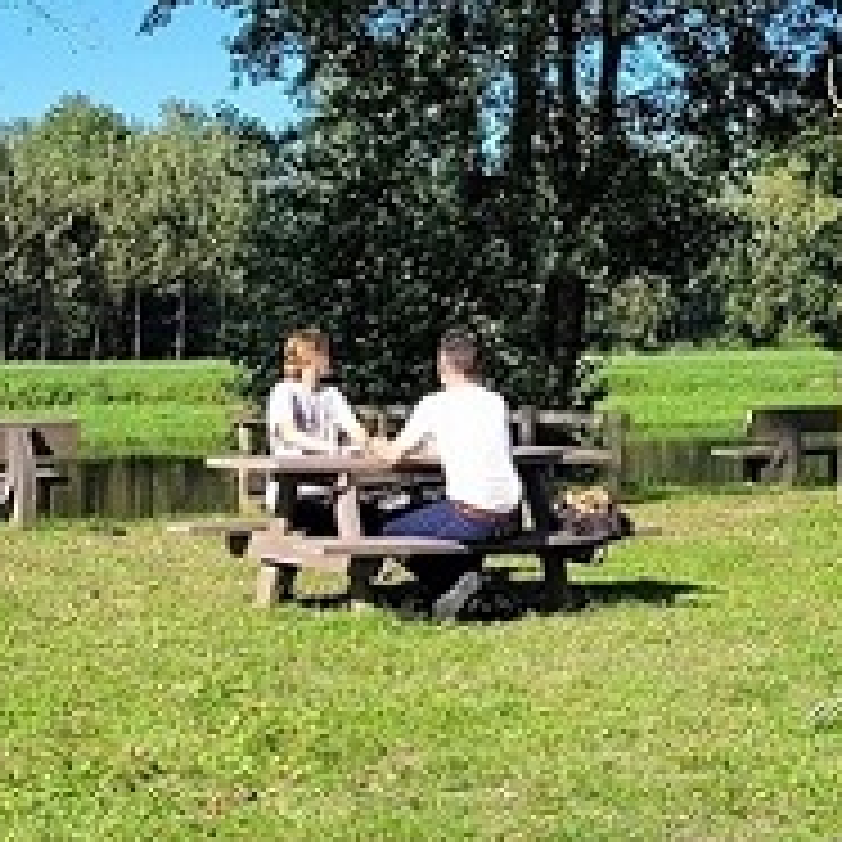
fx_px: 2559
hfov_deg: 18.7
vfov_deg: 18.7
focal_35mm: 93
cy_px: 423
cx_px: 412
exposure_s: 1/1383
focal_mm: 5.4
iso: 40
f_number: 1.8
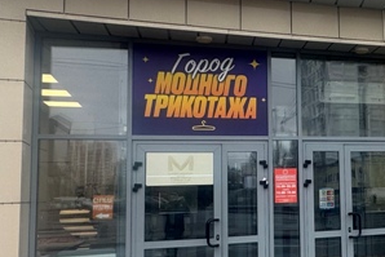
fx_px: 535
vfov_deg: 27.0
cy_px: 146
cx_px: 369
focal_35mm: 50
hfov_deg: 36.3
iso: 40
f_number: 2.2
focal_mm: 2.22
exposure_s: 1/207
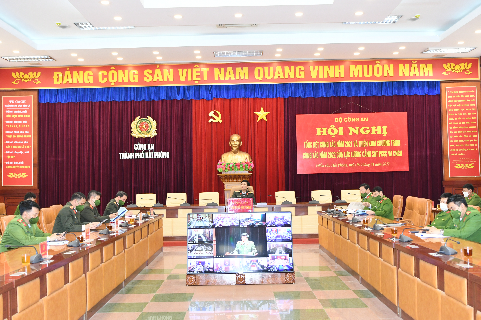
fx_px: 581
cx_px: 240
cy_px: 160
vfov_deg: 30.8
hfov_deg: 45.0
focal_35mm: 44
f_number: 2.8
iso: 2000
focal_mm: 29
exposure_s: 1/200
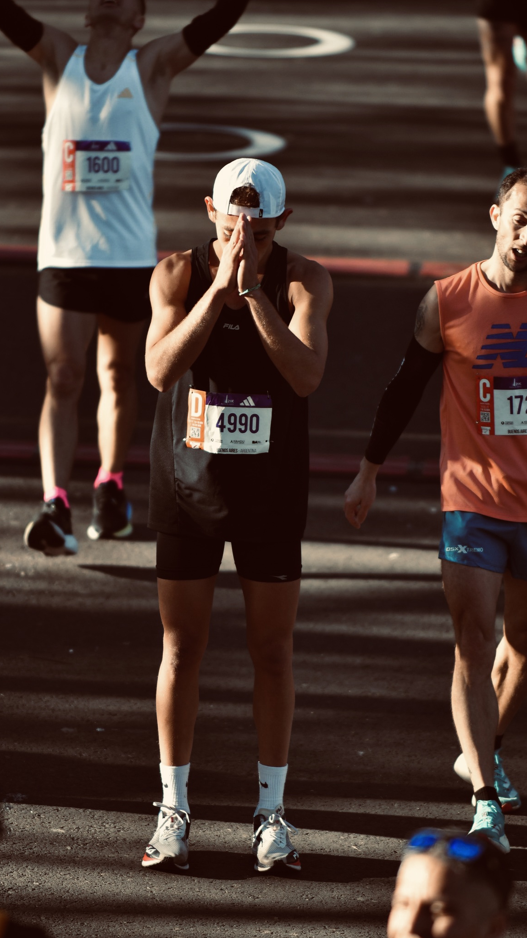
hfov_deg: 3.9
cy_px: 469
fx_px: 7826
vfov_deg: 6.9
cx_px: 220
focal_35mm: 315
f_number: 2.8
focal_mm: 200
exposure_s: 1/800
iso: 140
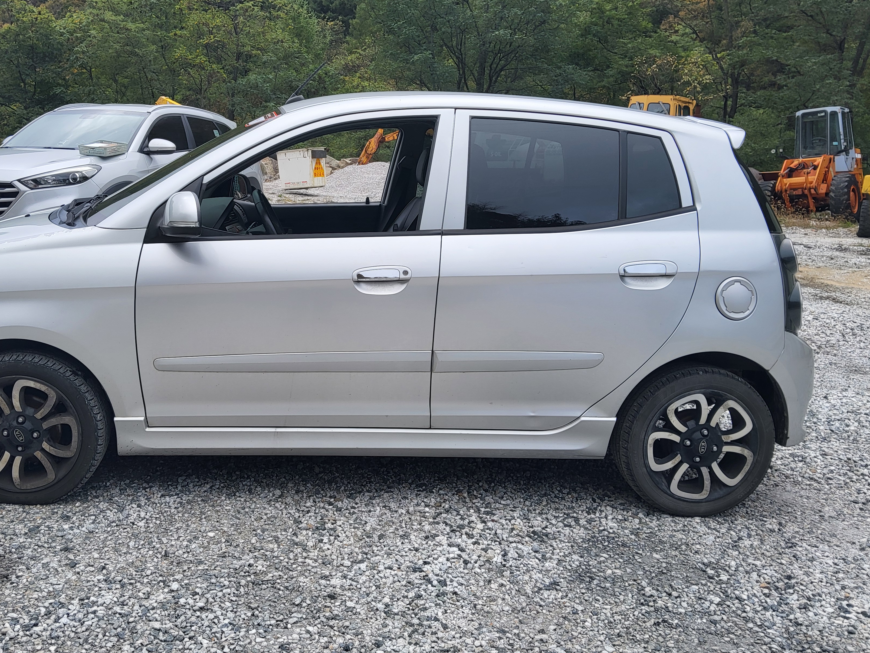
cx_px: 334
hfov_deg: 54.8
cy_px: 282
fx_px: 829
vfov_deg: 42.8
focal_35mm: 33
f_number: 1.8
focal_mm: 3.98
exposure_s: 1/243
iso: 12
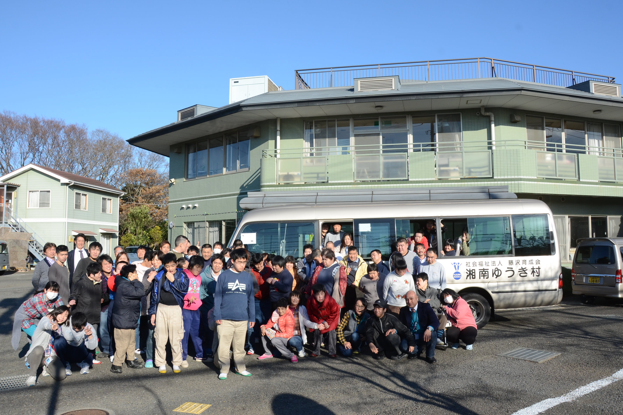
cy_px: 204
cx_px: 315
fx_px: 484
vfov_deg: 46.4
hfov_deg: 65.5
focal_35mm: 28
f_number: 10
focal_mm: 18
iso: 400
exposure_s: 1/400
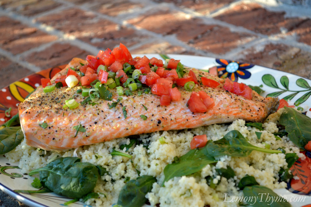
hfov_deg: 24.6
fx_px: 712
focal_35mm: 82
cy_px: 104
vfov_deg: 16.5
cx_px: 156
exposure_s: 1/125
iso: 280
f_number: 5.6
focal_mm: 55
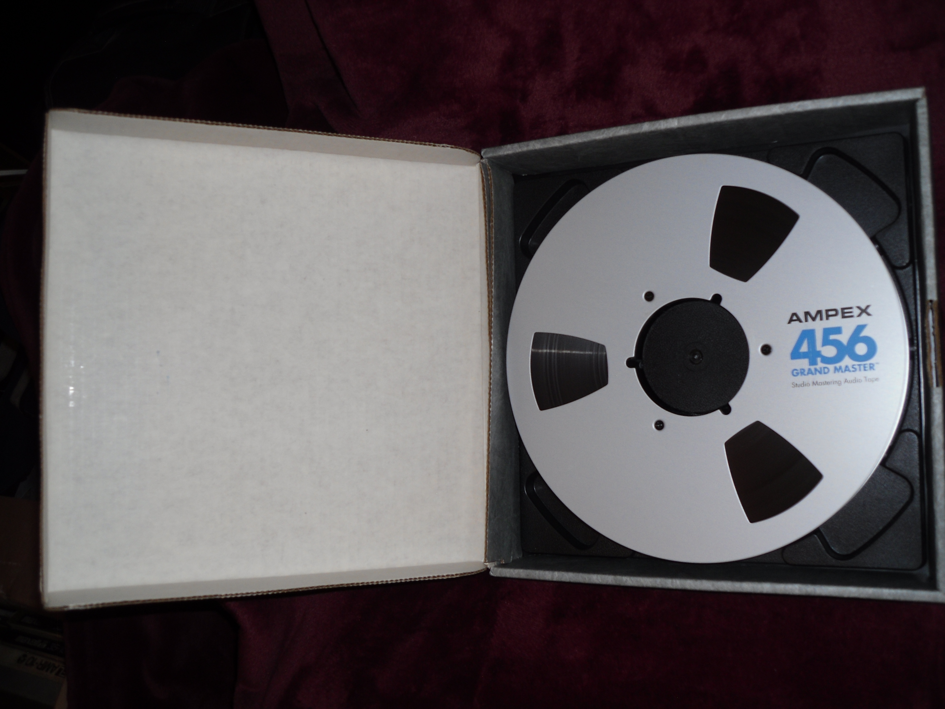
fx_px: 928
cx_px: 472
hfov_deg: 54.0
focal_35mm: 34
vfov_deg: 41.8
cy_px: 354
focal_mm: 6
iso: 80
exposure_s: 1/45
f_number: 2.8
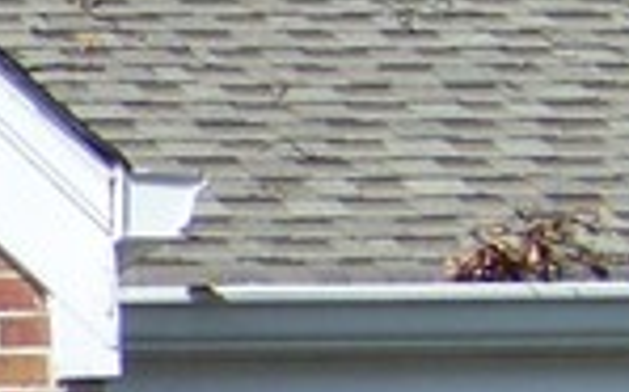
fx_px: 6100
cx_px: -1064
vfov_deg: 3.6
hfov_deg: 5.6
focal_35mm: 356
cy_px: 910
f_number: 2.8
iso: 67
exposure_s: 1/800
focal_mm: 7.6
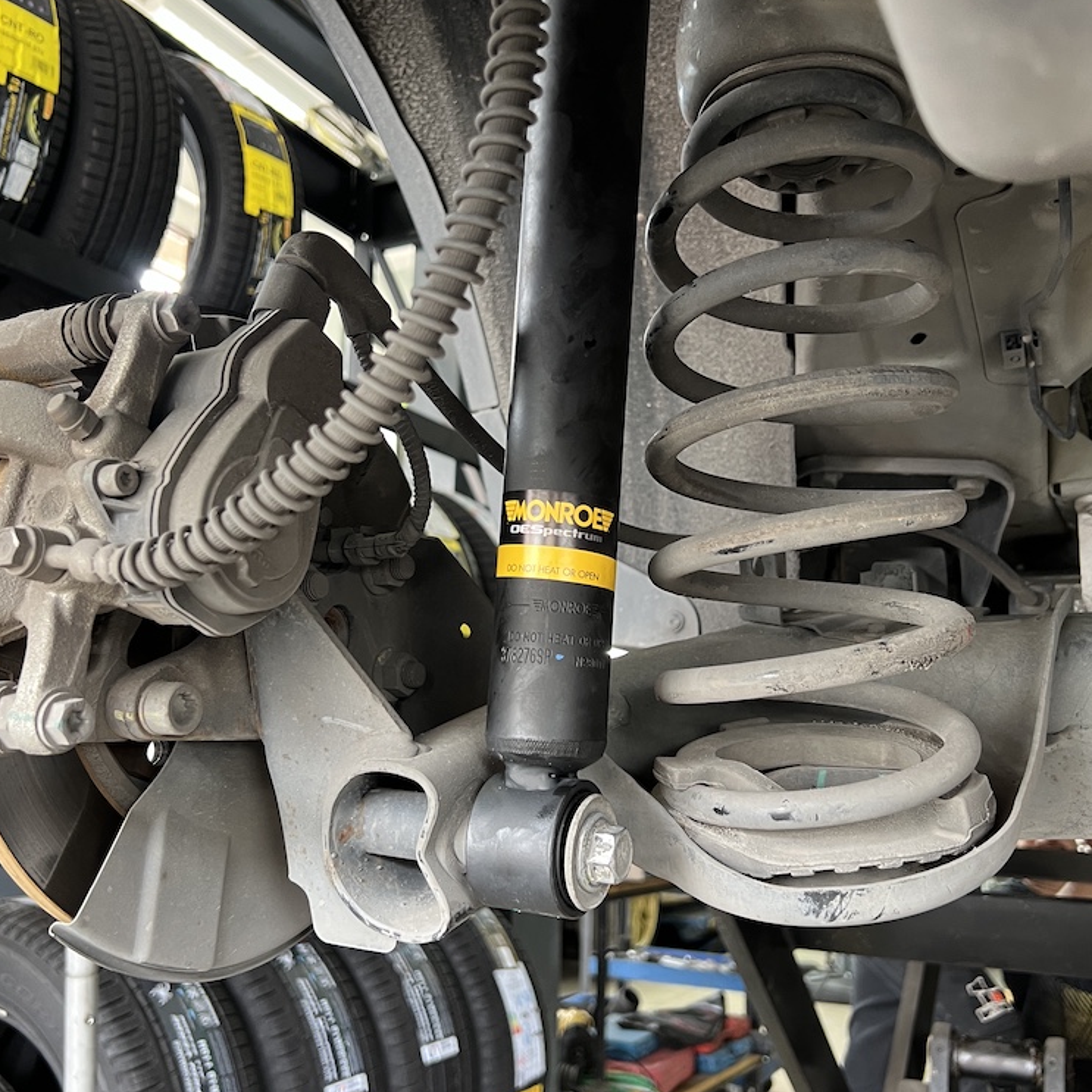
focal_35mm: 33
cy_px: 552
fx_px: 1178
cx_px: 541
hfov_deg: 49.7
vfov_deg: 49.7
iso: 200
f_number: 1.5
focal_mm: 5.7
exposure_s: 1/50
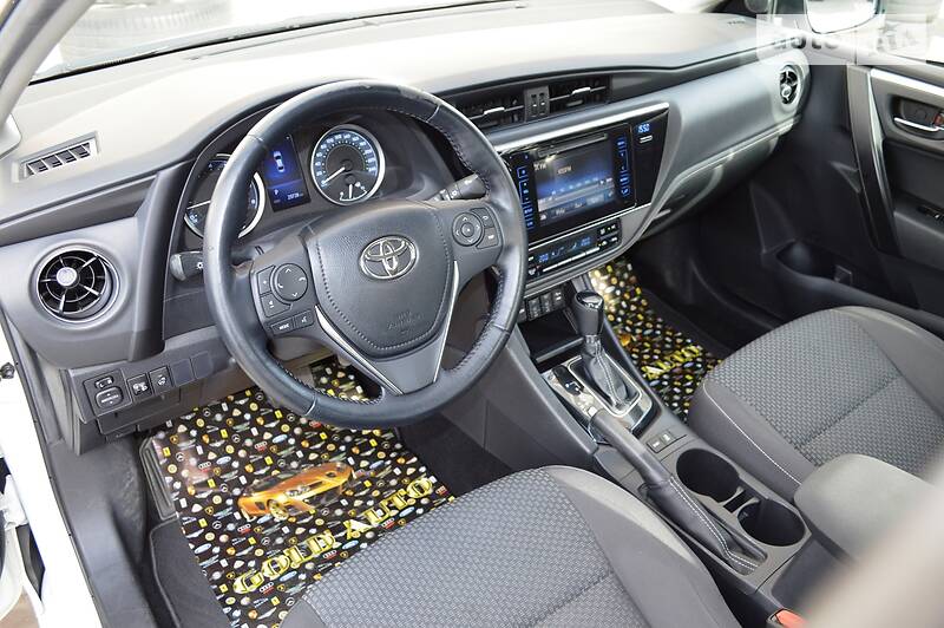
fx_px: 707
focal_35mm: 27
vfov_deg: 47.9
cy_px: 314
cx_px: 472
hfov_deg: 67.4
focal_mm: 18
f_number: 4
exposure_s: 1/125
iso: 400
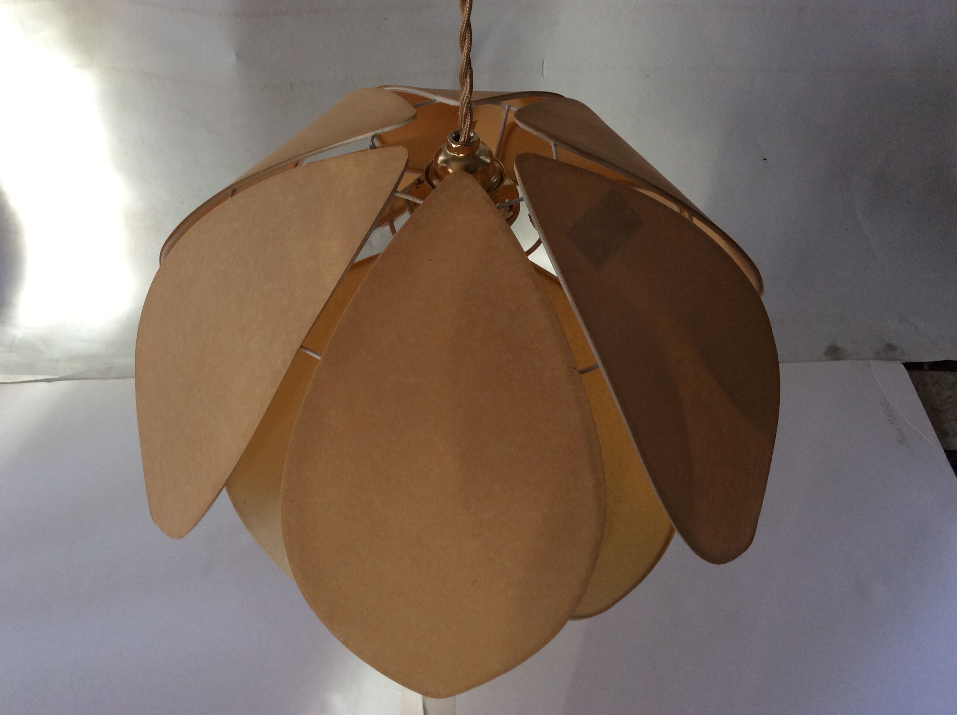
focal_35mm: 32
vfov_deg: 44.1
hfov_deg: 56.9
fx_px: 883
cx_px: 478
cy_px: 358
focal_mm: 3.3
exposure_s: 1/25
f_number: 2.4
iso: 64
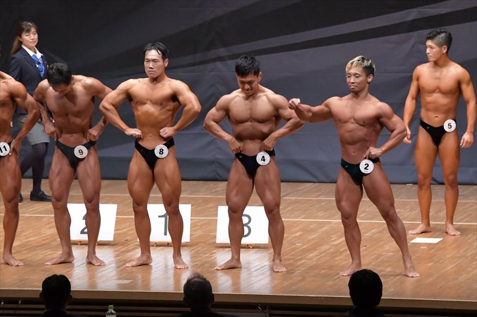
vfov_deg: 6.3
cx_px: 238
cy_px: 158
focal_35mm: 217
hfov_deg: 9.5
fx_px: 2874
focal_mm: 145
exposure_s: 1/400
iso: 8000
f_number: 5.6
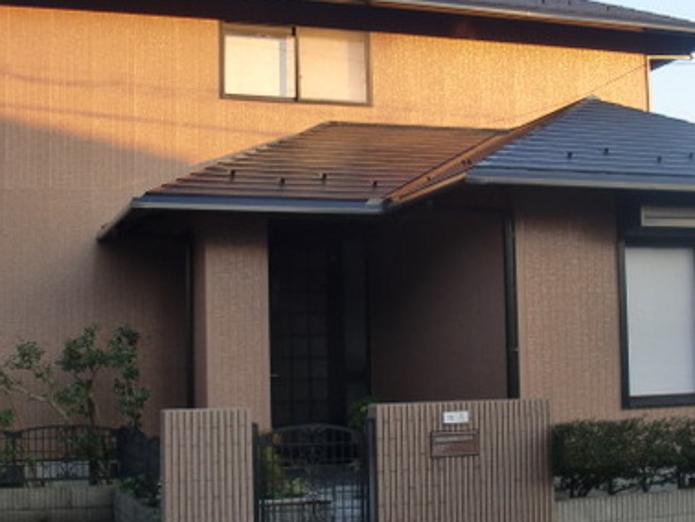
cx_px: 382
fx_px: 1205
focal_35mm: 60
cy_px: 278
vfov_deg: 24.4
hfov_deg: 32.1
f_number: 2.8
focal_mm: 6.3
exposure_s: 1/200
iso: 64
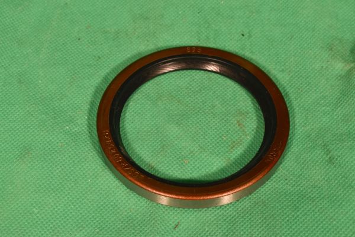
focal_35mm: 82
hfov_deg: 24.6
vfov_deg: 16.6
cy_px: 118
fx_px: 813
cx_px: 178
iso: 1800
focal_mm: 55
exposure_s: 1/100
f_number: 14
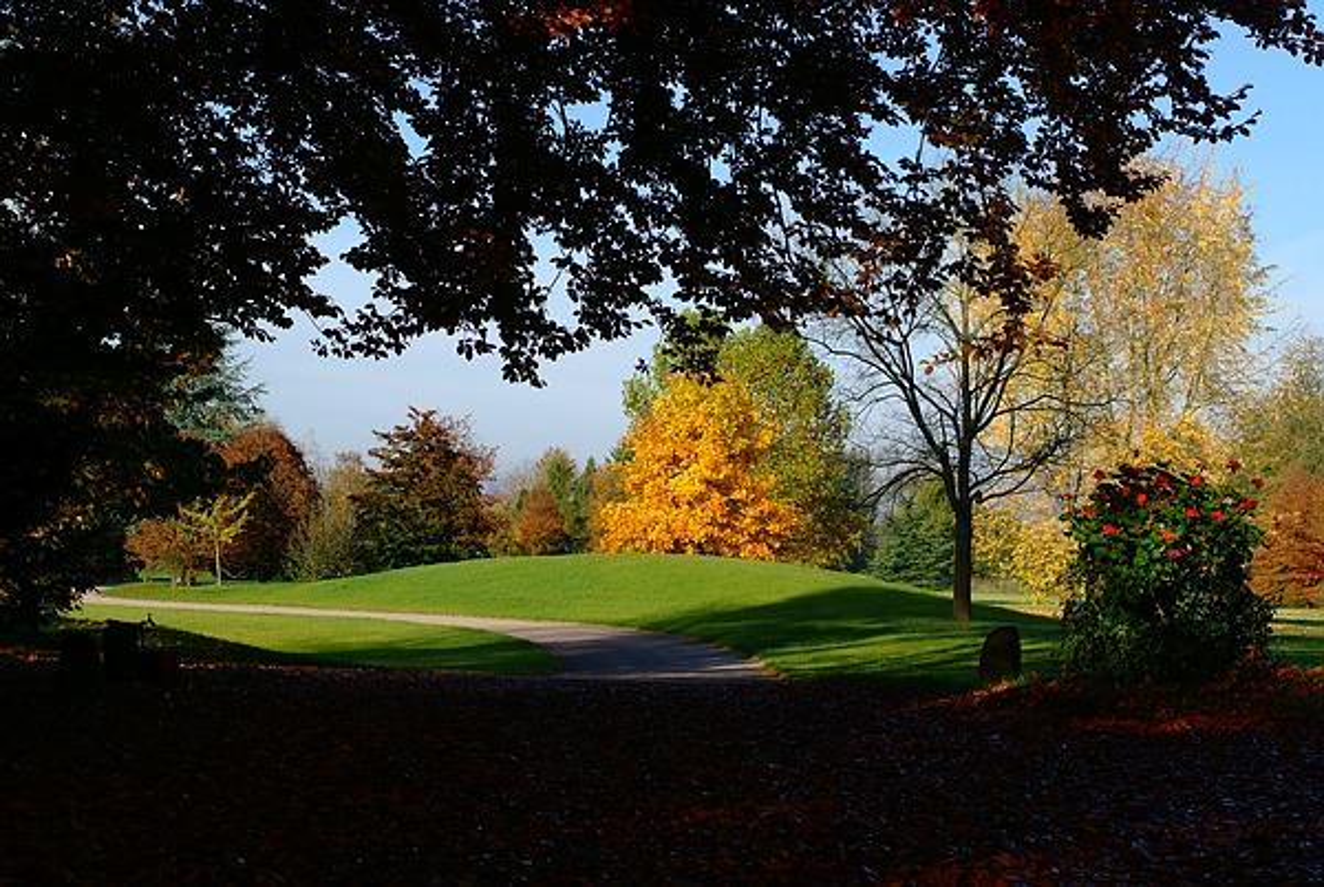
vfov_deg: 21.6
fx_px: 2320
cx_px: 662
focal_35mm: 63
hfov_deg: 31.8
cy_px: 444
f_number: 6.7
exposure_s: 1/180
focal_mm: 42
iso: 100
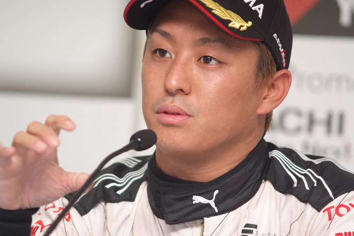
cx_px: 177
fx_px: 2655
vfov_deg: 5.1
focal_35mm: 270
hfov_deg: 7.6
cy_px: 118
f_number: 2.8
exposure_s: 1/250
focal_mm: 180
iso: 400
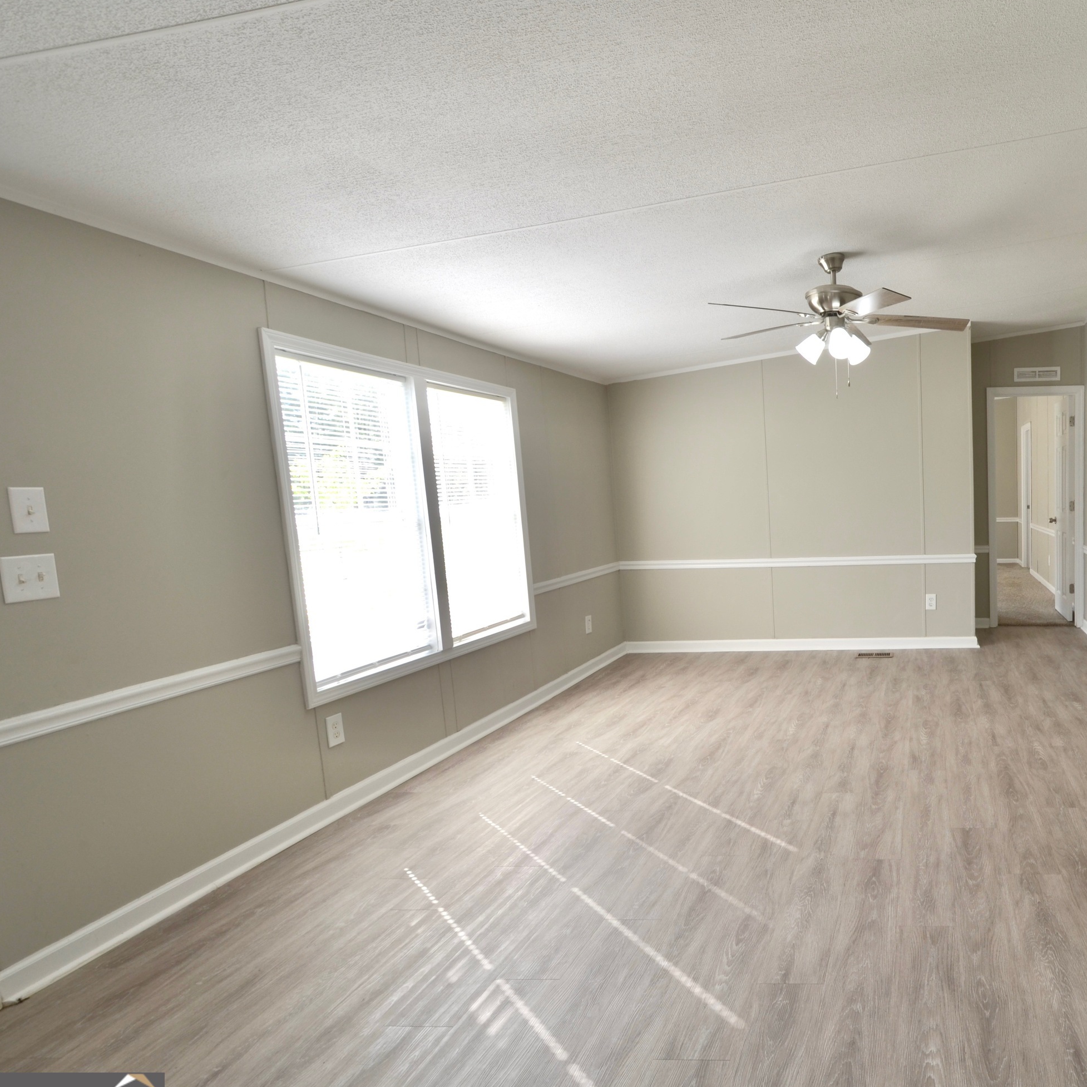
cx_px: 851
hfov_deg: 68.5
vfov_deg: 74.8
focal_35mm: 20
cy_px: 563
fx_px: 711
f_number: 9
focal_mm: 10
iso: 100
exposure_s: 1/15
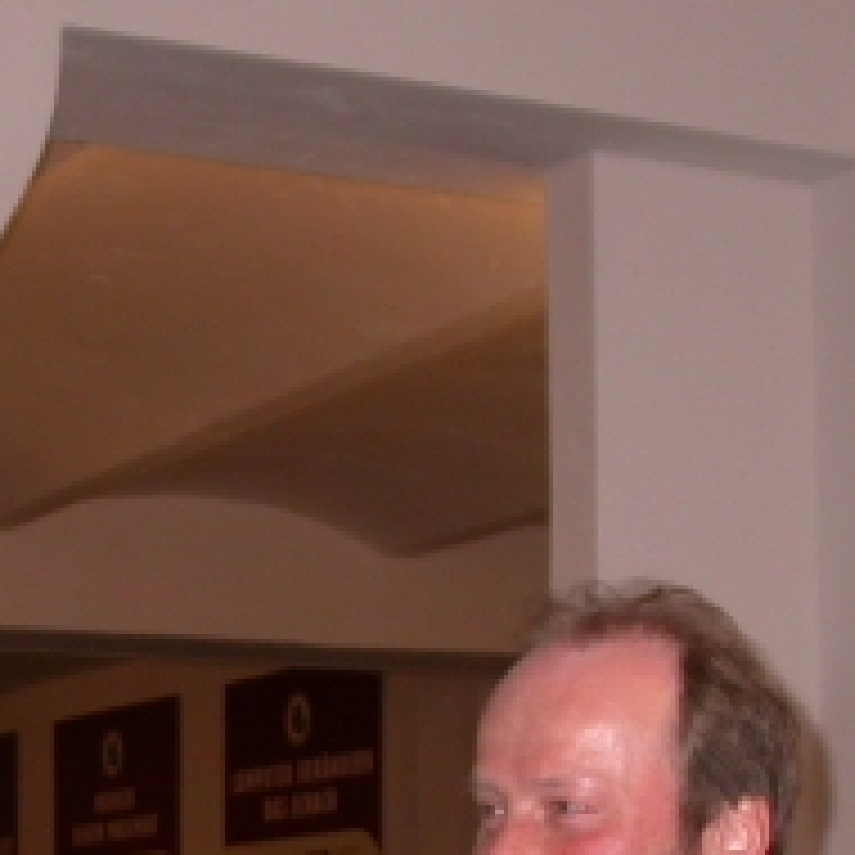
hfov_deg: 15.3
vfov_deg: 14.8
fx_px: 3158
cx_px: 162
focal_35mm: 113
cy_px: 1066
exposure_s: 1/60
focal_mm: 7.85
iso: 100
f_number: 2.6
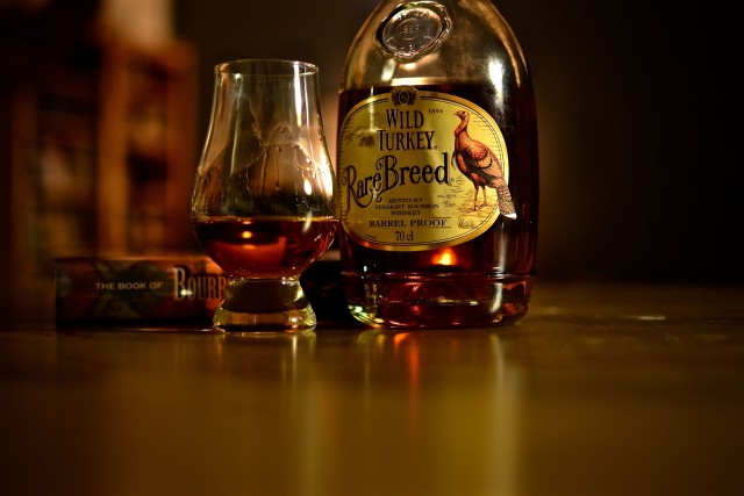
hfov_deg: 37.8
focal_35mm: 52
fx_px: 1085
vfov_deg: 25.8
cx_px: 372
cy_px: 248
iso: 200
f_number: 1.8
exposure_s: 1/4
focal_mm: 35
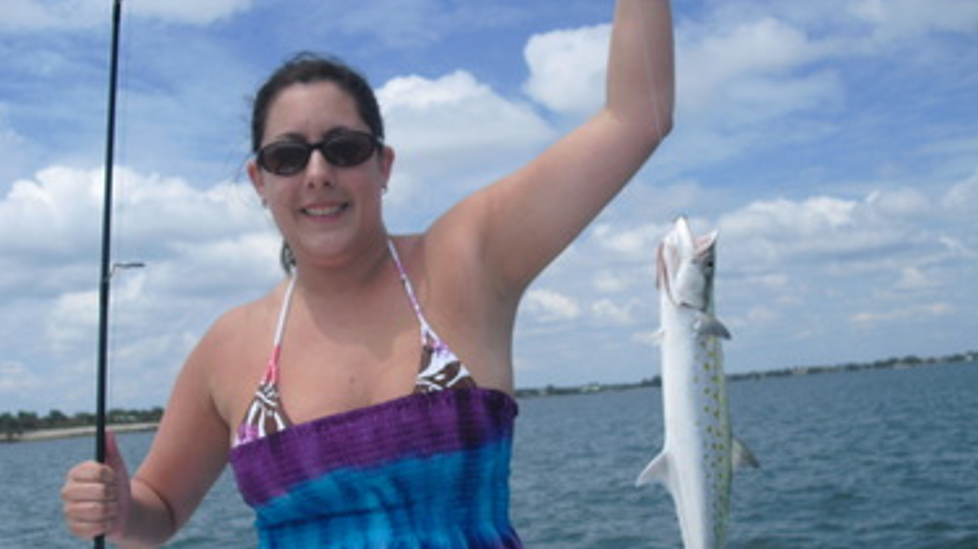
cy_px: 390
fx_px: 1089
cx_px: 494
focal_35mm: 42
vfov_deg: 28.0
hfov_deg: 48.4
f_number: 7.8
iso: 64
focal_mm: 6.3
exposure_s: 1/250
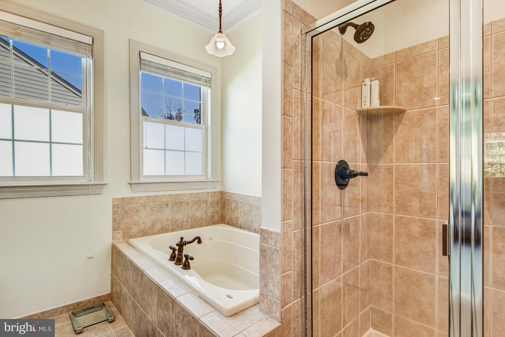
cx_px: 252
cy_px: 168
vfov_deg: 70.5
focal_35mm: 17
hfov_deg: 93.3
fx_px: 239
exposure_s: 1/80
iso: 400
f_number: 8
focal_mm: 17
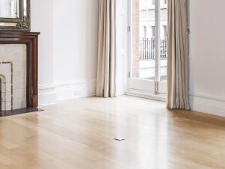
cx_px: 96
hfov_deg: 38.8
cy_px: 51
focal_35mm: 49
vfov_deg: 29.4
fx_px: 319
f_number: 10
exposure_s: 1/8
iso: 200
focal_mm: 10
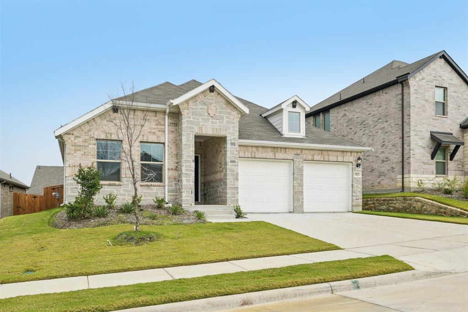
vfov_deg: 43.6
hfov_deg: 61.9
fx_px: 390
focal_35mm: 30
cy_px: 156
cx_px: 234
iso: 400
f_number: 8
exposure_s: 1/1600
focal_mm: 30
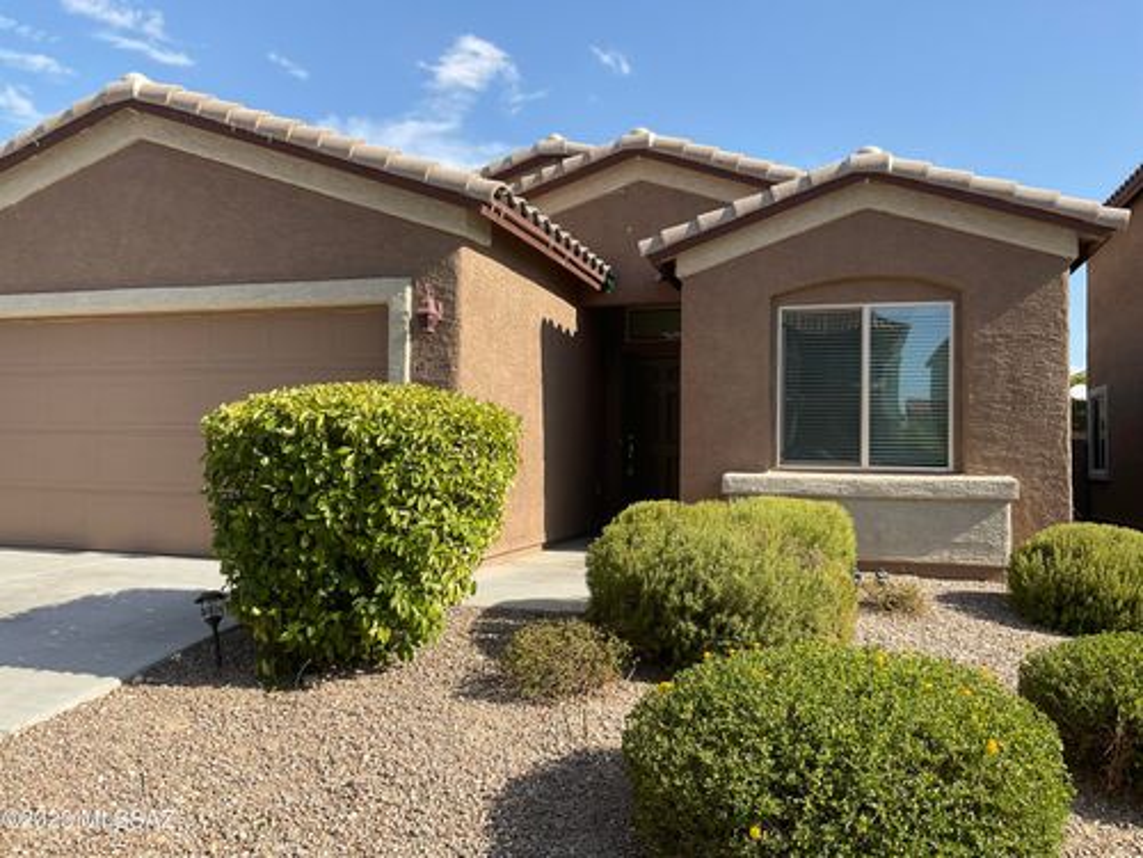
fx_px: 958
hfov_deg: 61.7
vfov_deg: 48.2
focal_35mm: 29
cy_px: 429
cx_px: 572
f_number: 1.8
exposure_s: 1/1250
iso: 16
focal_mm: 3
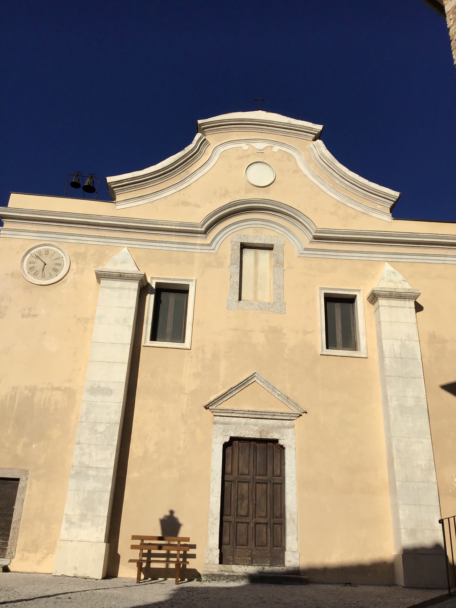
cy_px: 304
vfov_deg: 58.4
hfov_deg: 45.4
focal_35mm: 31
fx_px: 544
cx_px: 228
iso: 25
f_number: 2.4
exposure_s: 1/4292
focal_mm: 3.3
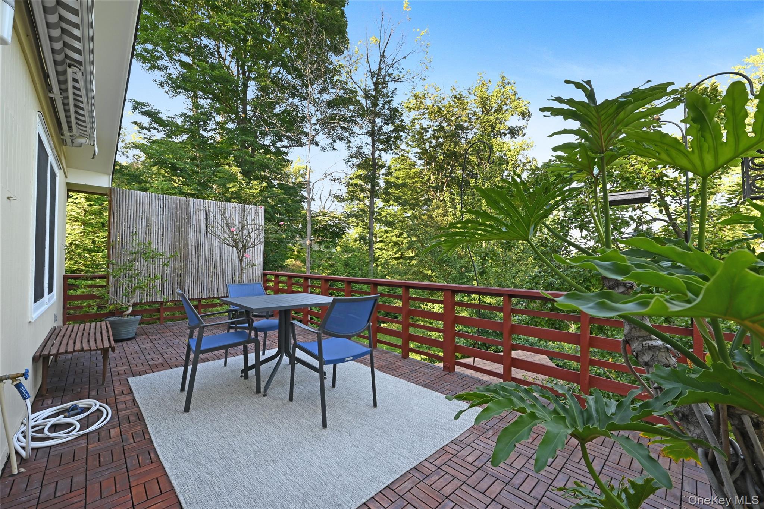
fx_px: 297
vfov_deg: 81.2
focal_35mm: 14
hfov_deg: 104.2
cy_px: 254
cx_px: 382
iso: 640
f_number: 9
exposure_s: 1/125
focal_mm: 14
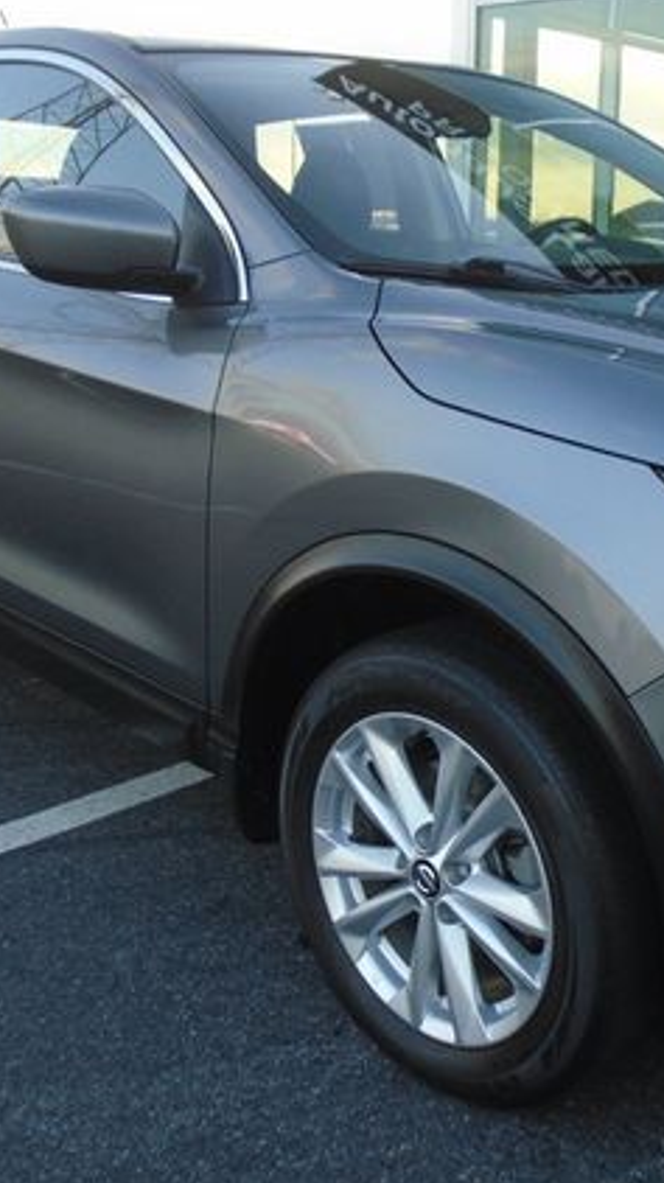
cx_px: 516
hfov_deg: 27.2
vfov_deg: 47.3
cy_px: 521
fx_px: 1348
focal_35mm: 43
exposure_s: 1/100
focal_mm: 4.6
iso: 100
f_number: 3.2
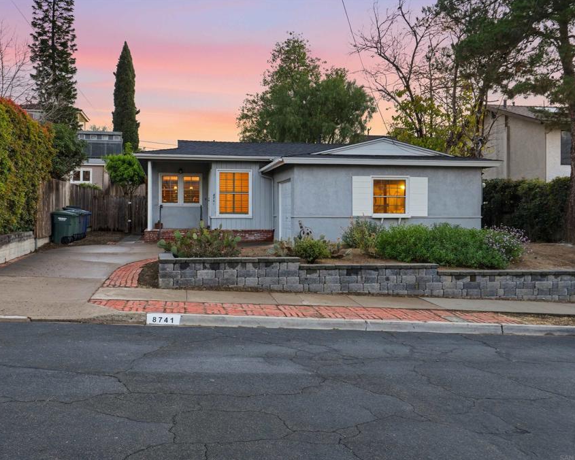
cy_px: 230
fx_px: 562
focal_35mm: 33
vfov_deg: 44.5
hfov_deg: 54.2
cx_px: 266
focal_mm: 29
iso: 1000
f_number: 11
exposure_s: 1/25
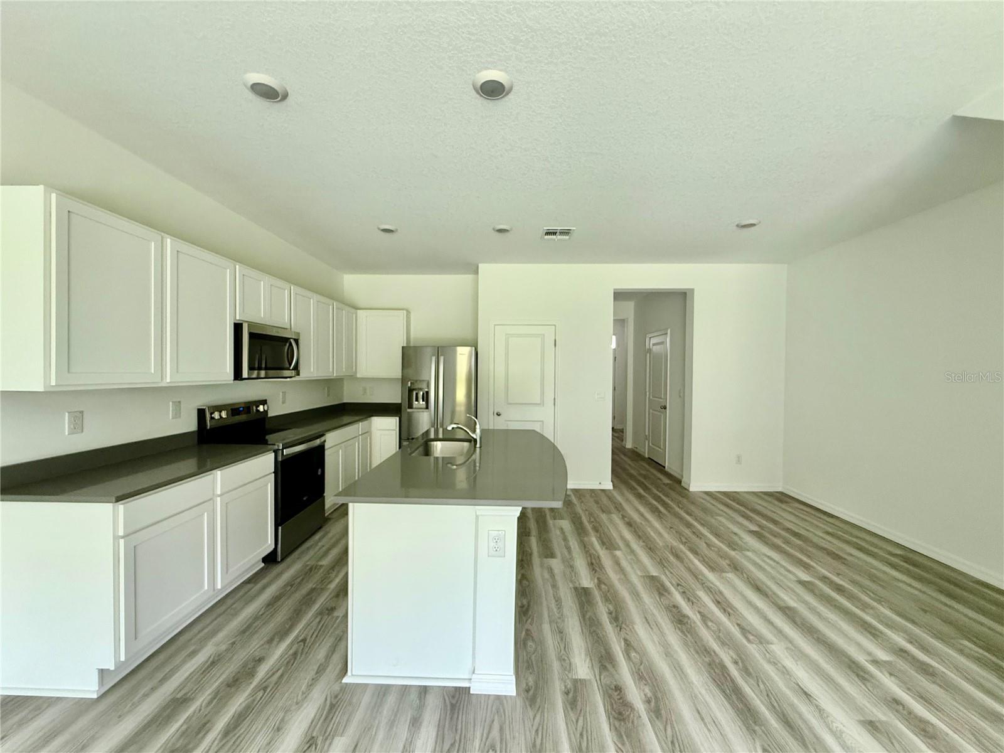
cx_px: 502
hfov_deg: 102.1
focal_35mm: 14
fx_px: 406
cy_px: 376
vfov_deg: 85.7
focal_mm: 2.22
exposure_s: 1/64
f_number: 2.2
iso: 400
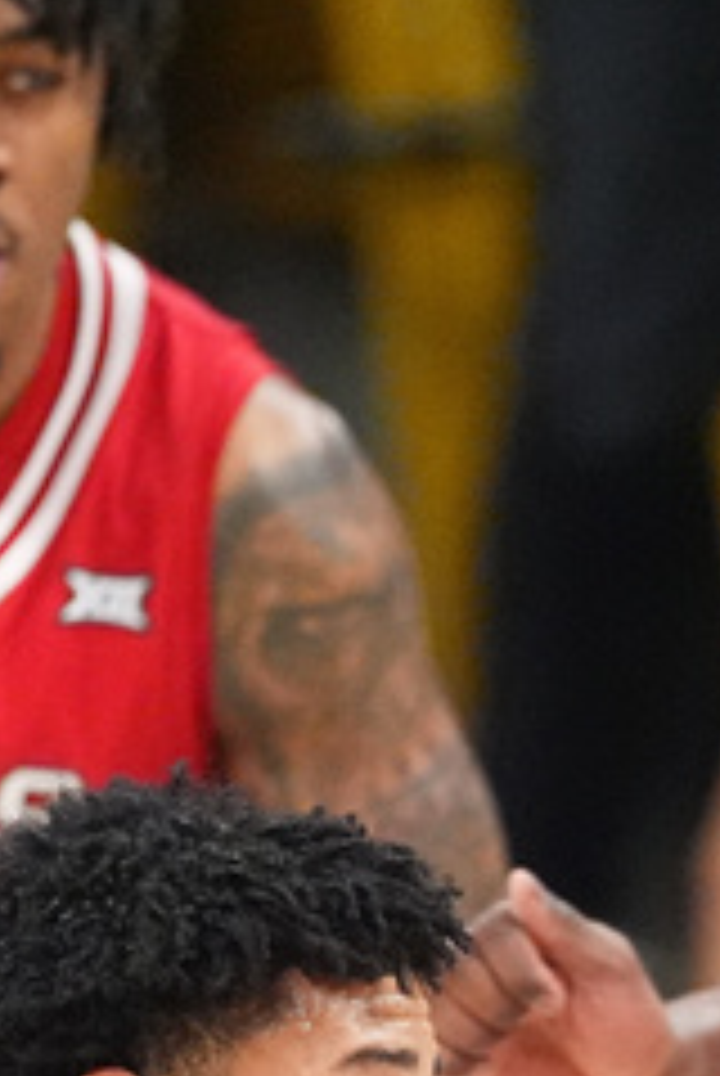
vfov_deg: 0.8
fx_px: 76812
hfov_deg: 0.5
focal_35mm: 2568
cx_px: 1256
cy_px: 1438
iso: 8000
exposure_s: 1/1000
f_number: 4
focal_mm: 600
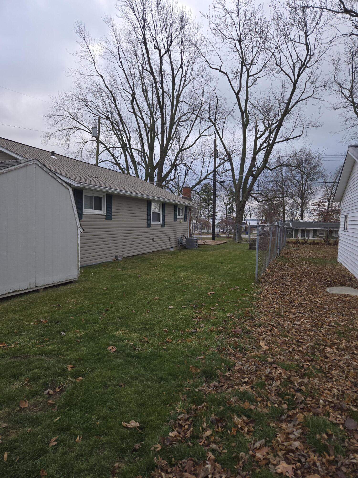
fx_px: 317
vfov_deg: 73.9
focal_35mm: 23
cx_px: 179
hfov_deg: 58.9
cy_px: 239
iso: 25
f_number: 1.8
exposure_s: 1/173
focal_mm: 5.4
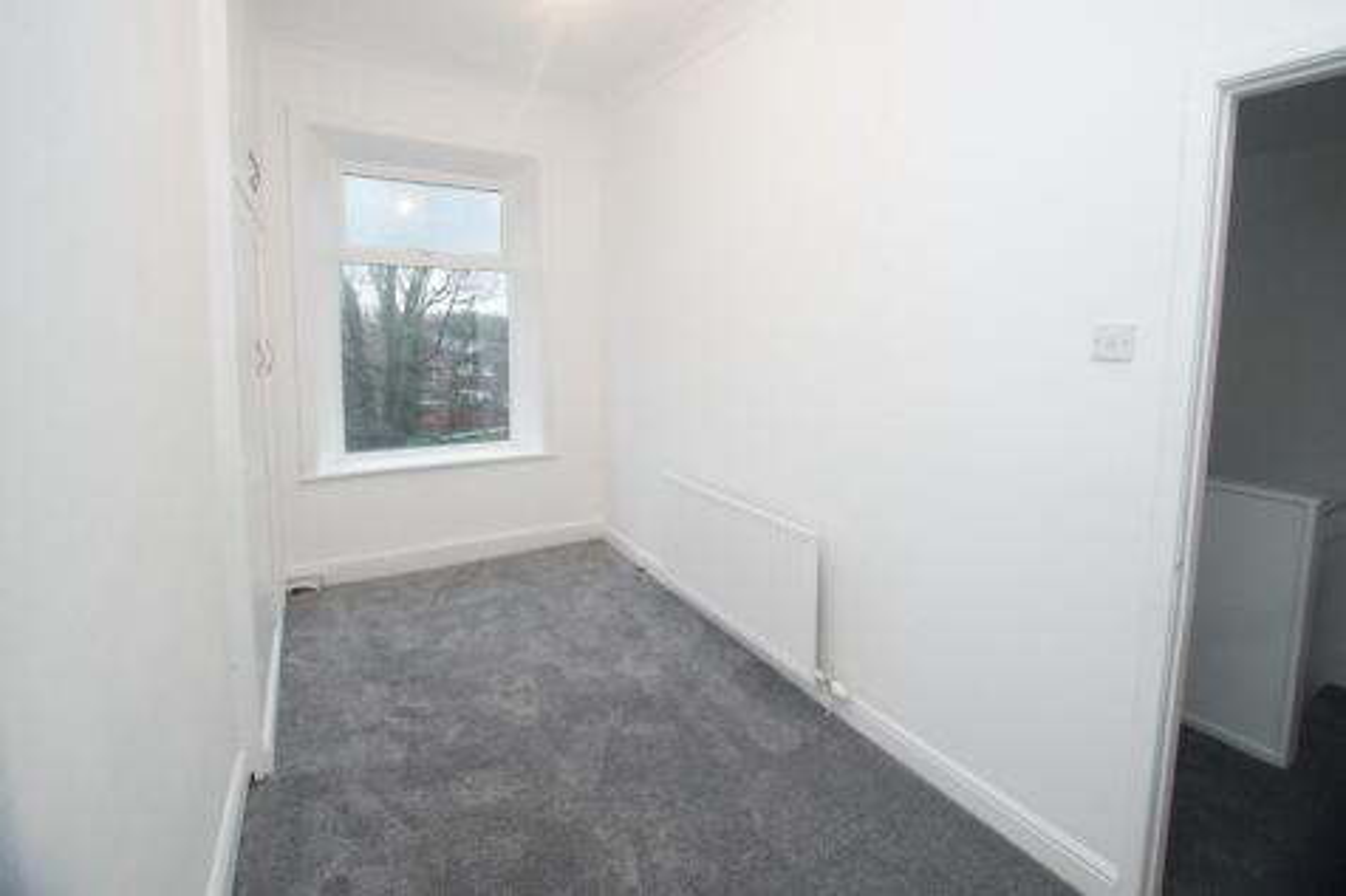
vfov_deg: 77.3
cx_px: 673
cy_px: 448
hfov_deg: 100.4
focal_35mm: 15
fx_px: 561
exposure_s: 1/160
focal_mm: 10
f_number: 4
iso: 1250
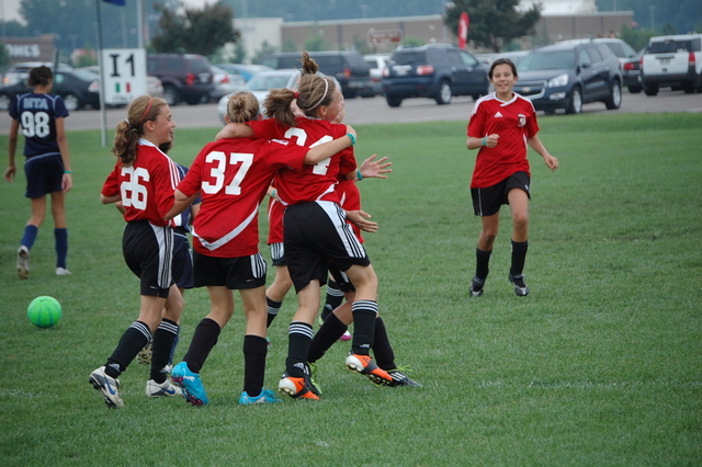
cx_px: 351
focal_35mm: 168
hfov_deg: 12.2
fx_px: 3274
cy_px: 234
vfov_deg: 8.2
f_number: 5
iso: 360
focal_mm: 112
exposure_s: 1/500
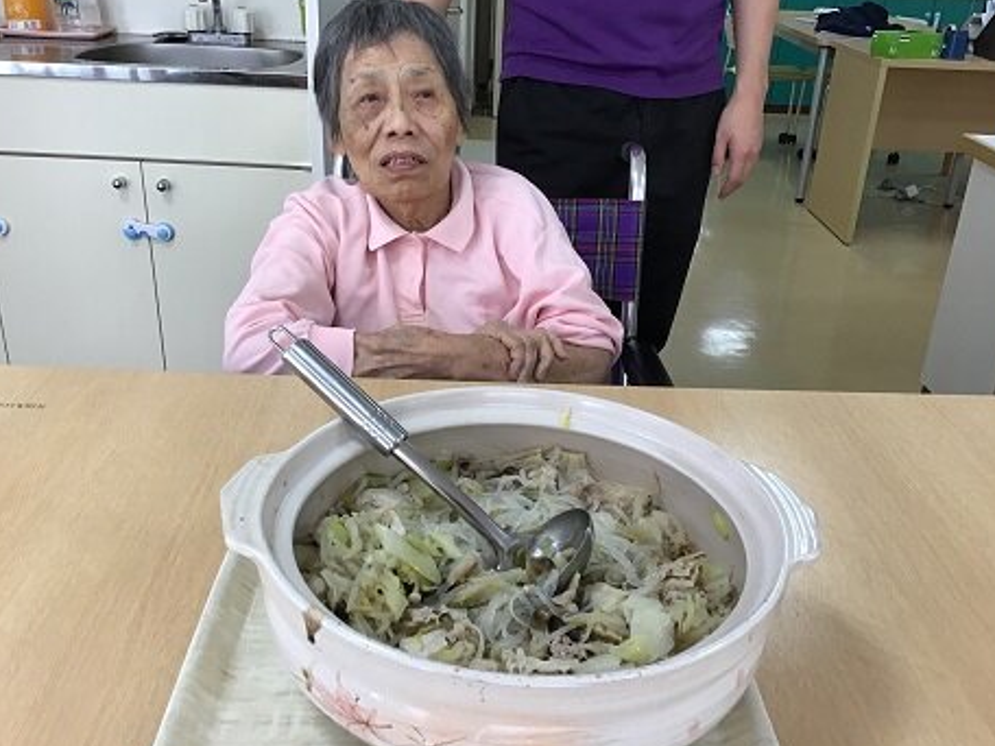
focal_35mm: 34
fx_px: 977
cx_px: 487
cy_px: 381
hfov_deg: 54.0
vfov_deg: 41.8
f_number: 2.4
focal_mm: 3.3
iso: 32
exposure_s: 1/40
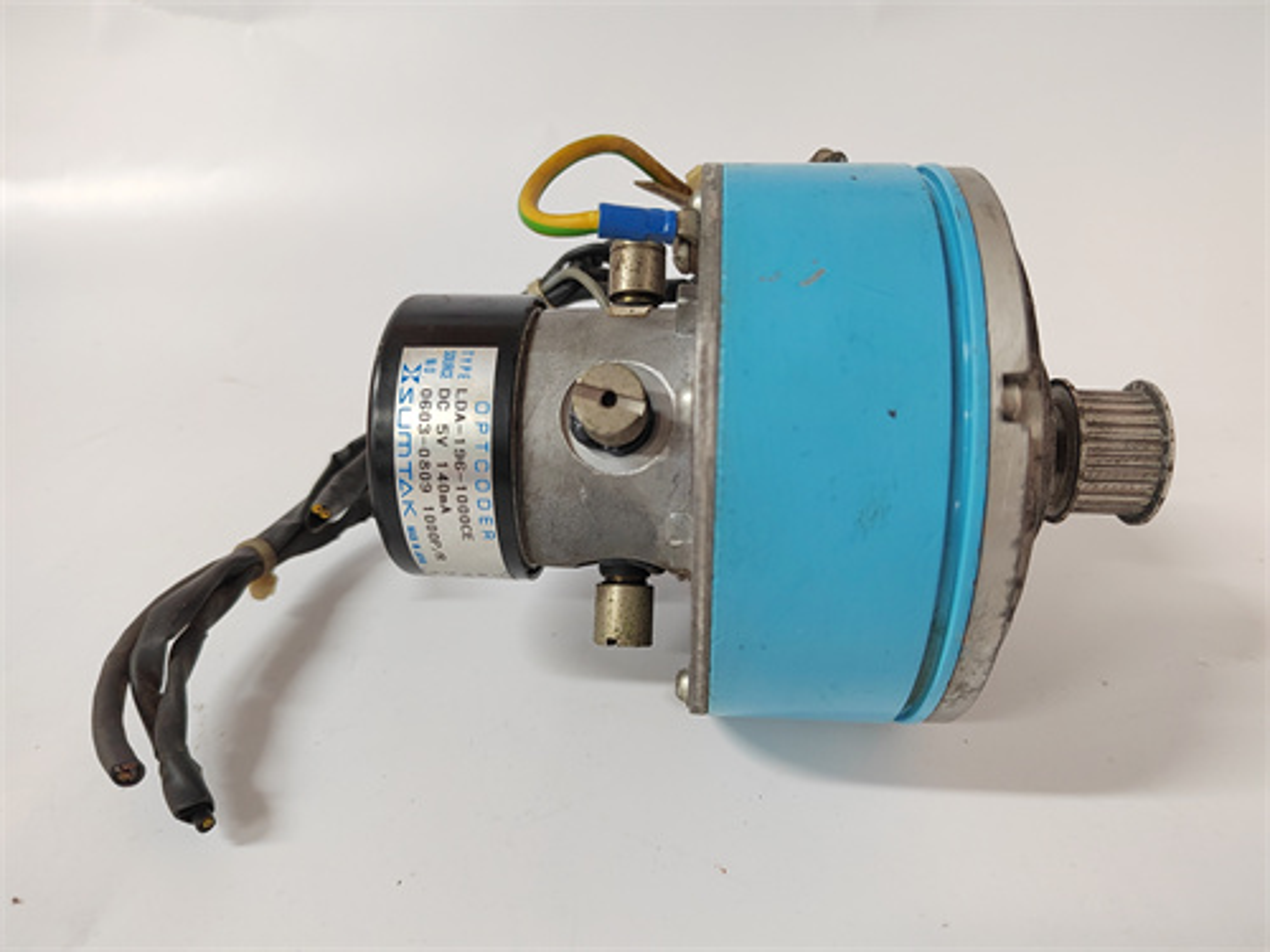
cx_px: 635
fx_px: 844
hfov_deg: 73.9
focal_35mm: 23
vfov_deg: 58.9
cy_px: 476
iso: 1378
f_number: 1.9
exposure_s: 1/50
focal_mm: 5.52
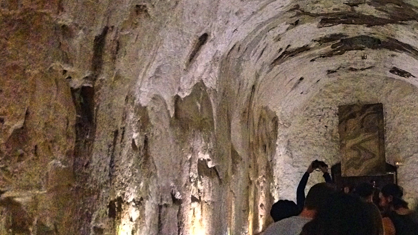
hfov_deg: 30.4
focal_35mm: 66
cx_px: 379
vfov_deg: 18.3
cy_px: 128
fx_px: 732
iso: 640
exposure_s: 1/15
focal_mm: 4.12
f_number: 2.4
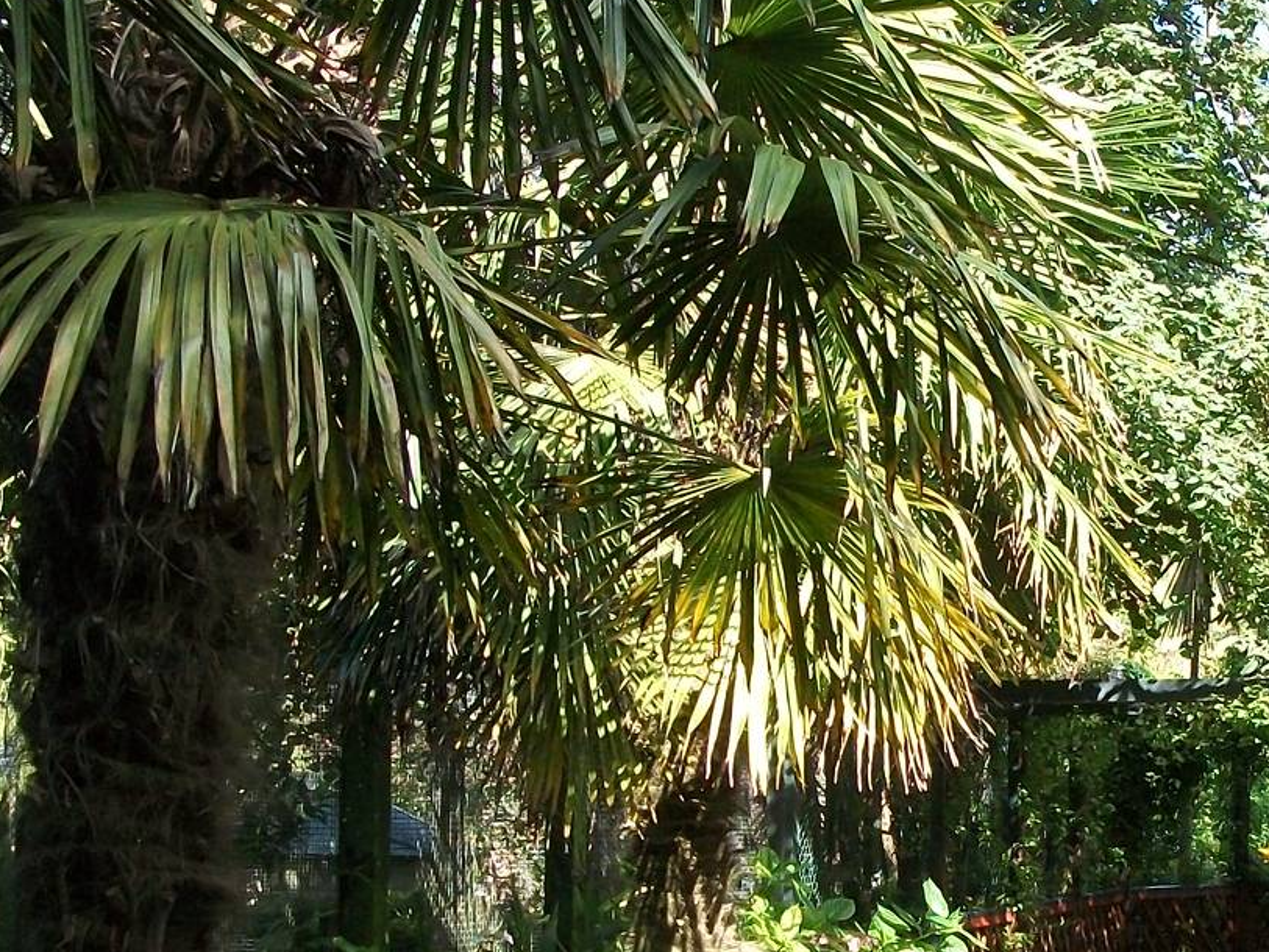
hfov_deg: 30.2
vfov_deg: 23.1
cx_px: 971
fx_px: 2310
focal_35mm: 63
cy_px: 665
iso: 238
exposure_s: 1/500
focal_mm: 5.7
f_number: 2.9
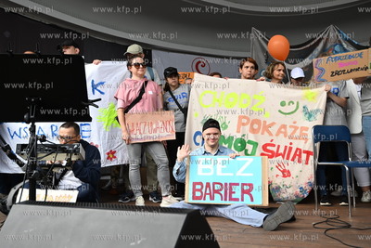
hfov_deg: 54.4
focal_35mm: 35
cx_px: 186
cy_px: 124
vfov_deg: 37.9
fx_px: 361
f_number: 5.6
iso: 500
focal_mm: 35
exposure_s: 1/640
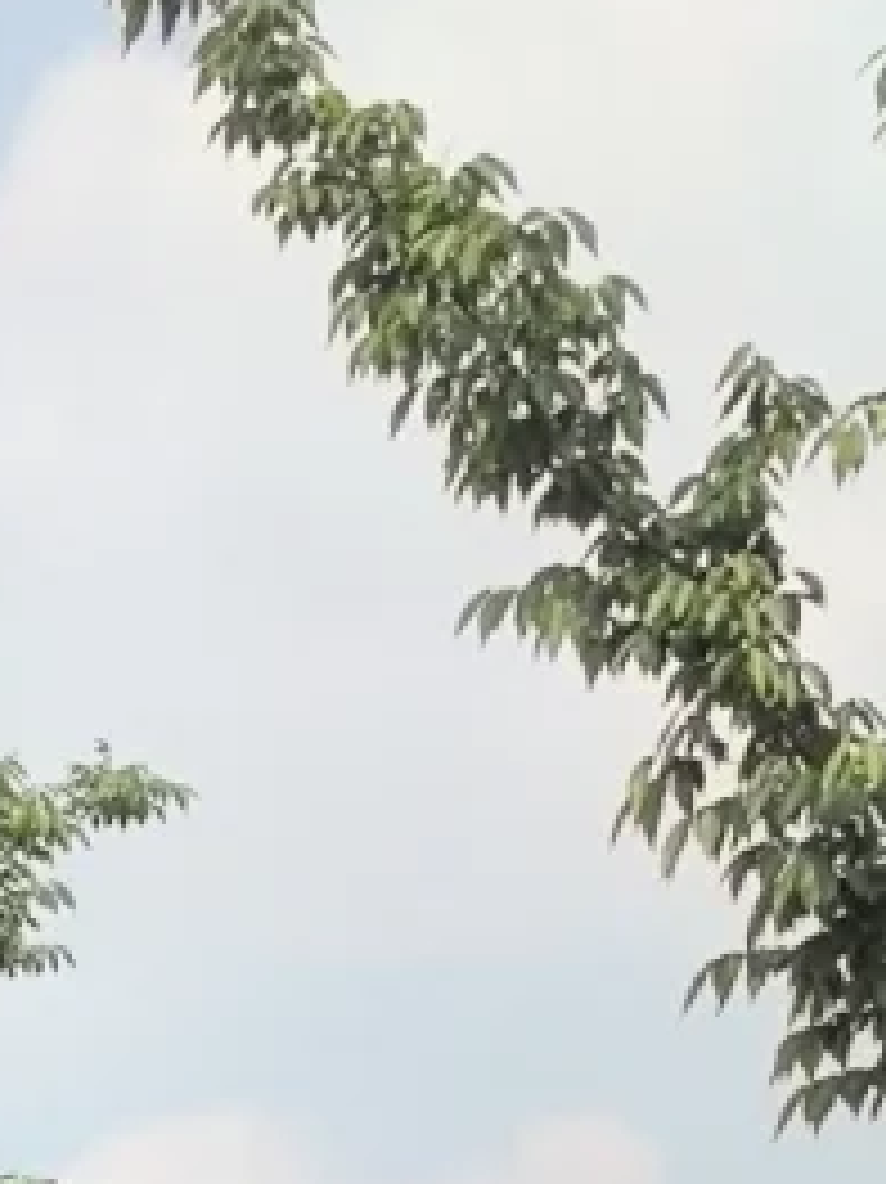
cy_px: 2458
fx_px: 5055
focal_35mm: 148
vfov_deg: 11.8
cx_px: -643
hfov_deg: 9.6
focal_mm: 5.75
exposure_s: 1/2488
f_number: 2
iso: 50
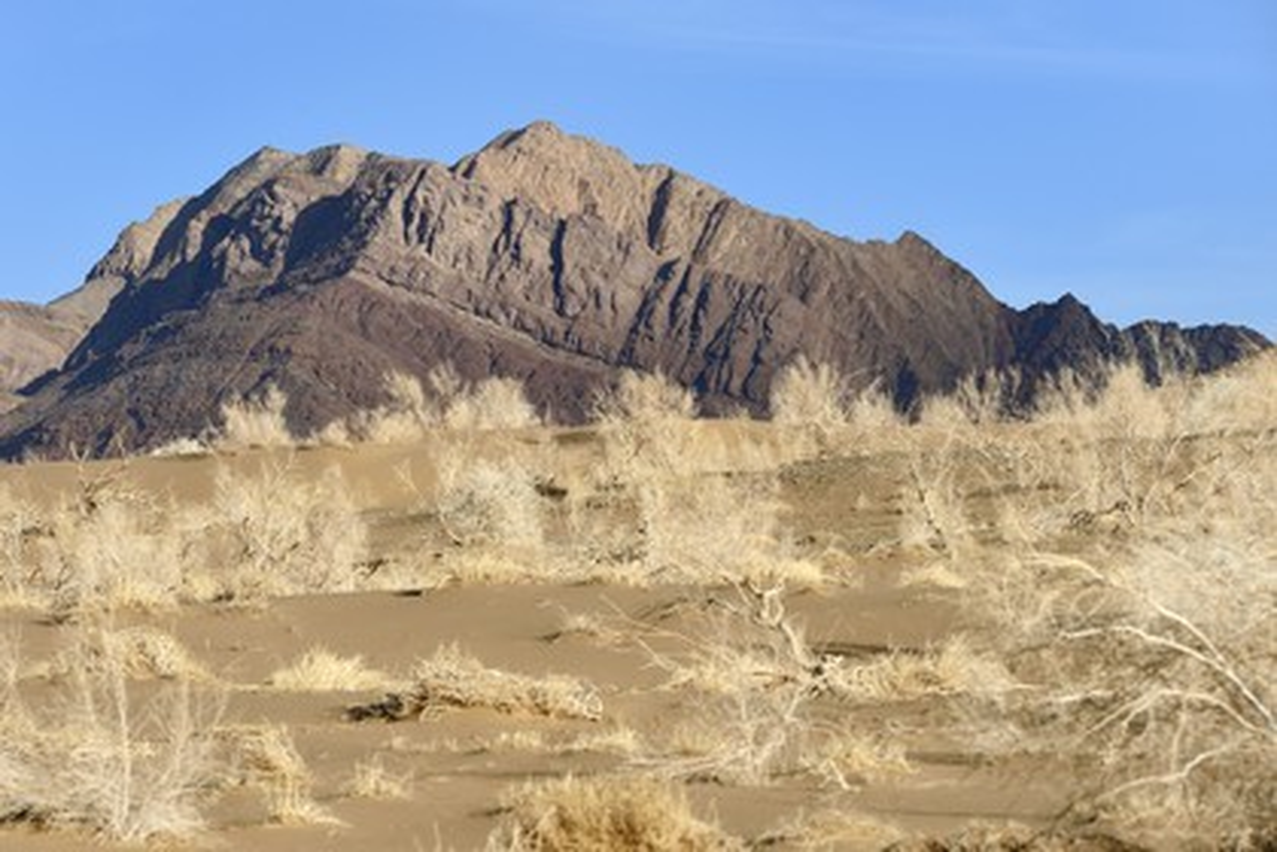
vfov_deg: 6.9
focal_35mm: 200
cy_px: 426
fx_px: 7094
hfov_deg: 10.3
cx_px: 638
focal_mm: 200
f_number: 14
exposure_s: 1/200
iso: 200
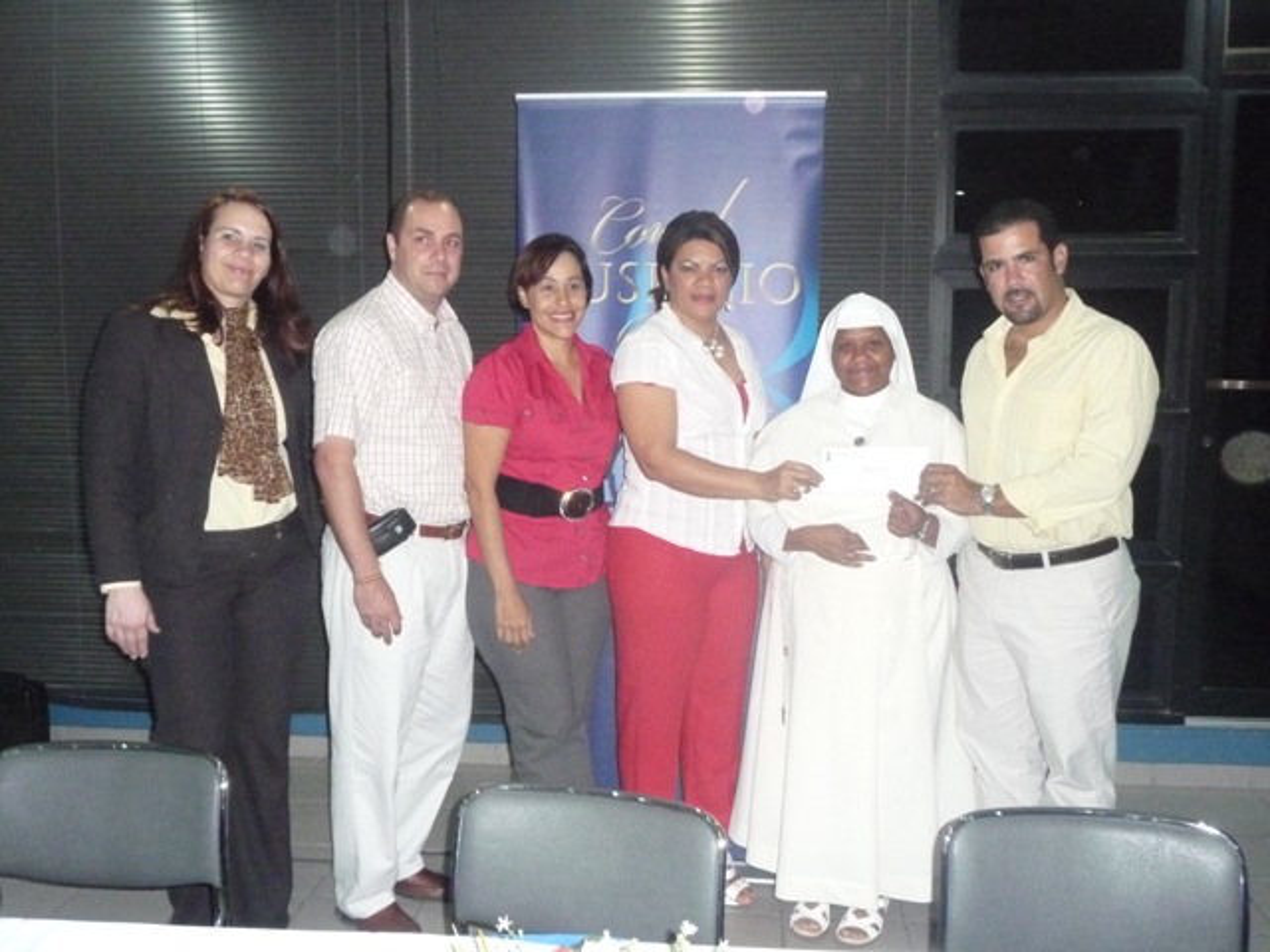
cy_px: 476
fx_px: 1247
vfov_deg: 41.8
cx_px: 635
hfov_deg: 54.0
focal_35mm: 34
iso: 1000
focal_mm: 5.6
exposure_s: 1/30
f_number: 3.6
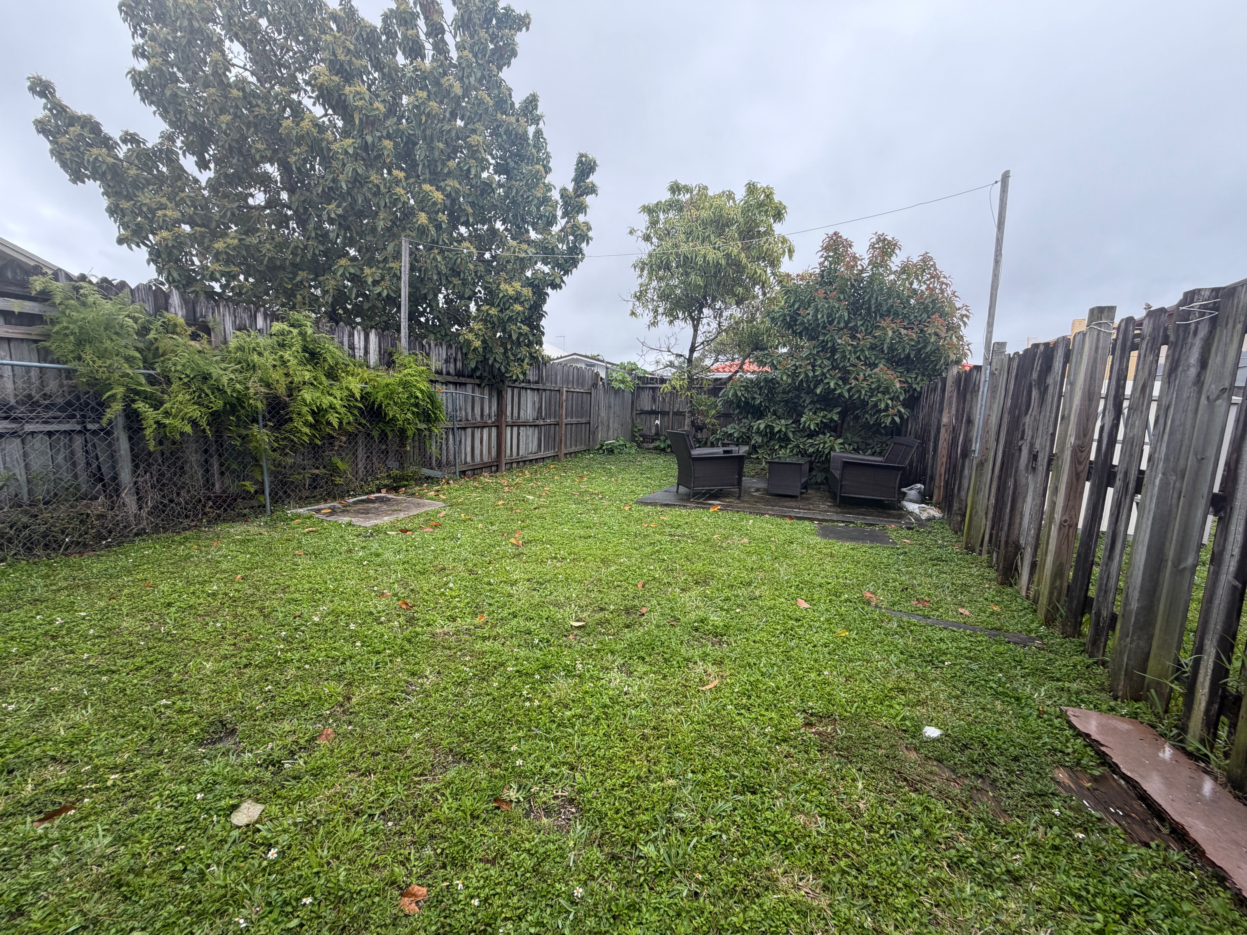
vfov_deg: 85.7
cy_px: 468
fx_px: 504
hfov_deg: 102.1
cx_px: 624
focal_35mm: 14
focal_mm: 2.22
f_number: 2.2
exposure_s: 1/328
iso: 50
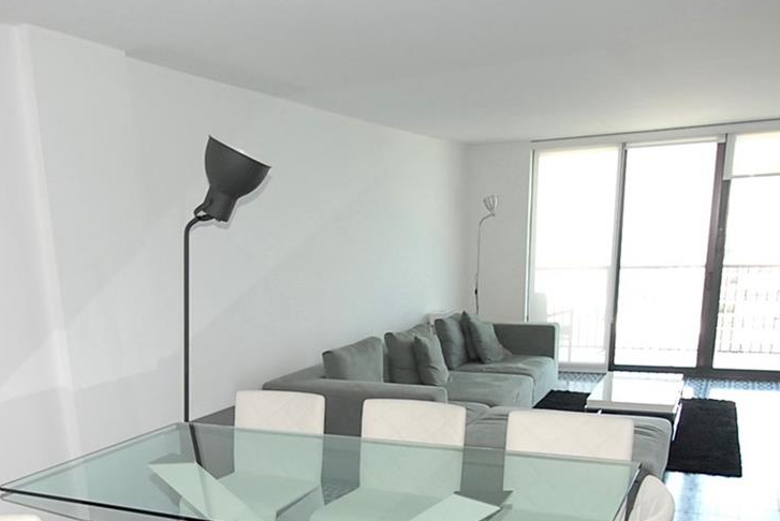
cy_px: 459
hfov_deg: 57.0
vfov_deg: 37.7
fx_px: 716
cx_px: 340
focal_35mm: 33
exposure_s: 1/90
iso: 400
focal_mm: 10
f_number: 5.6
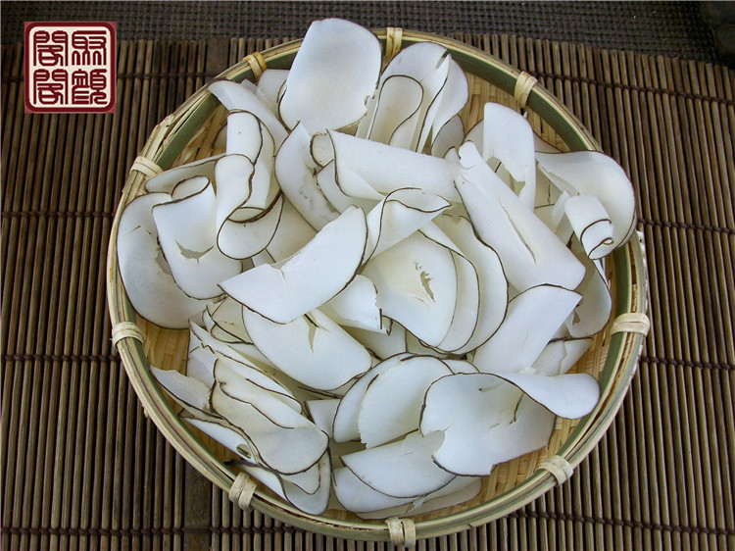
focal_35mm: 34
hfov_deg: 54.0
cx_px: 368
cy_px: 276
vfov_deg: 41.8
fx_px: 722
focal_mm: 5.7
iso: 80
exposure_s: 1/84.1
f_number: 2.8
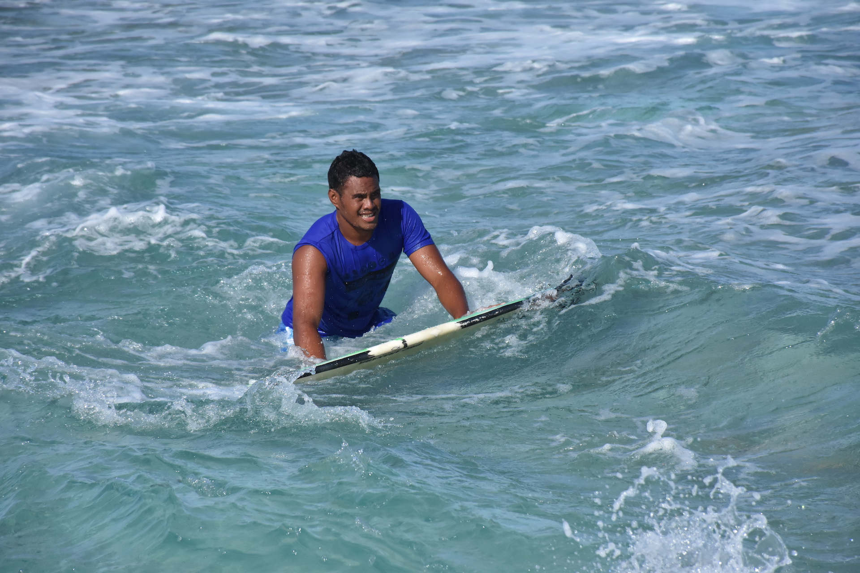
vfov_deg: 6.5
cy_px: 286
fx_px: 5016
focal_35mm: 210
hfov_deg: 9.8
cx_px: 430
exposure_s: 1/4000
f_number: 8
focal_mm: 140
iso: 800
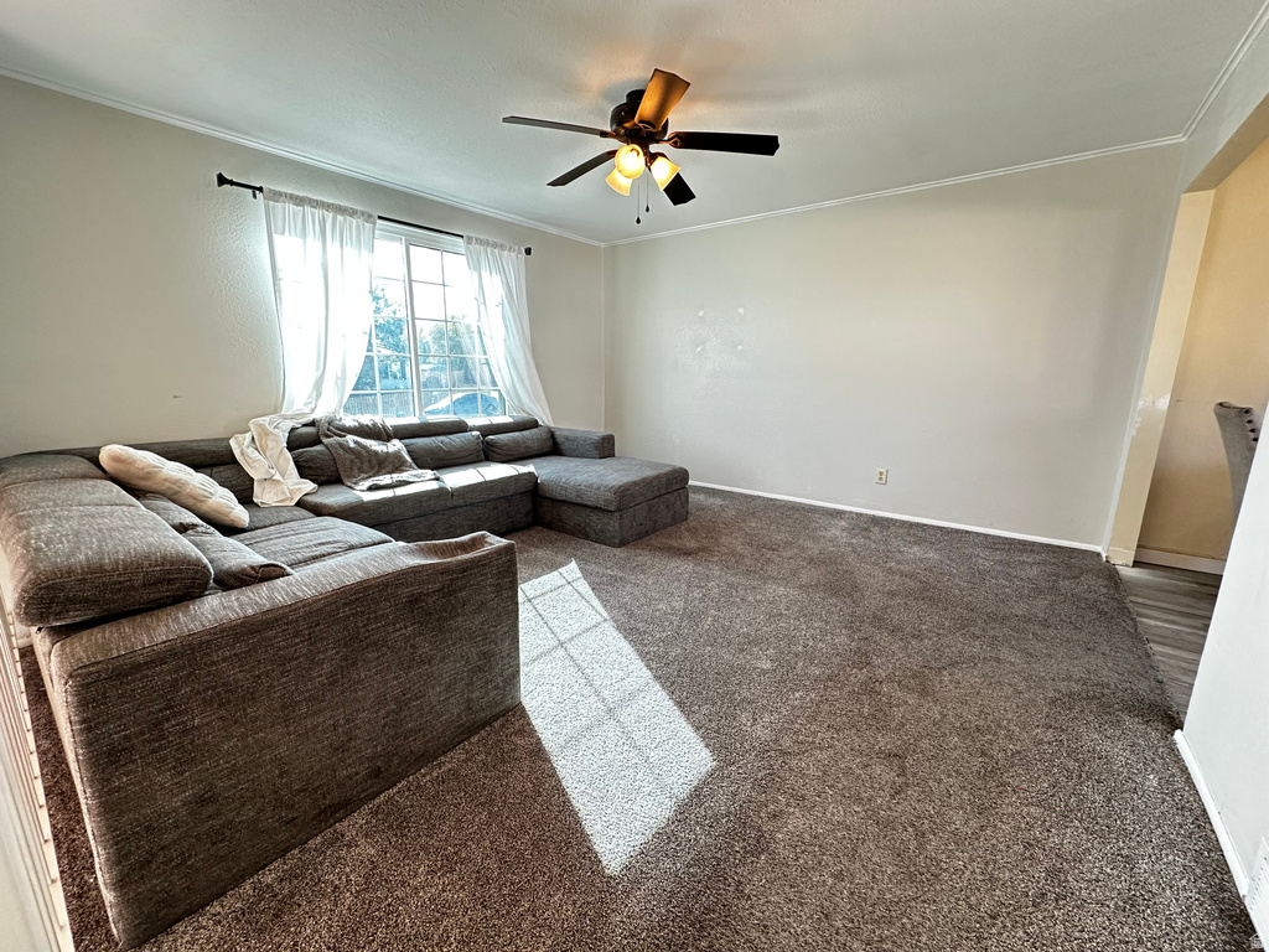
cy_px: 476
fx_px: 513
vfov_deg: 85.7
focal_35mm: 14
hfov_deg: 102.1
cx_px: 634
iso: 200
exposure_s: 1/120
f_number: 2.2
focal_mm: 2.22
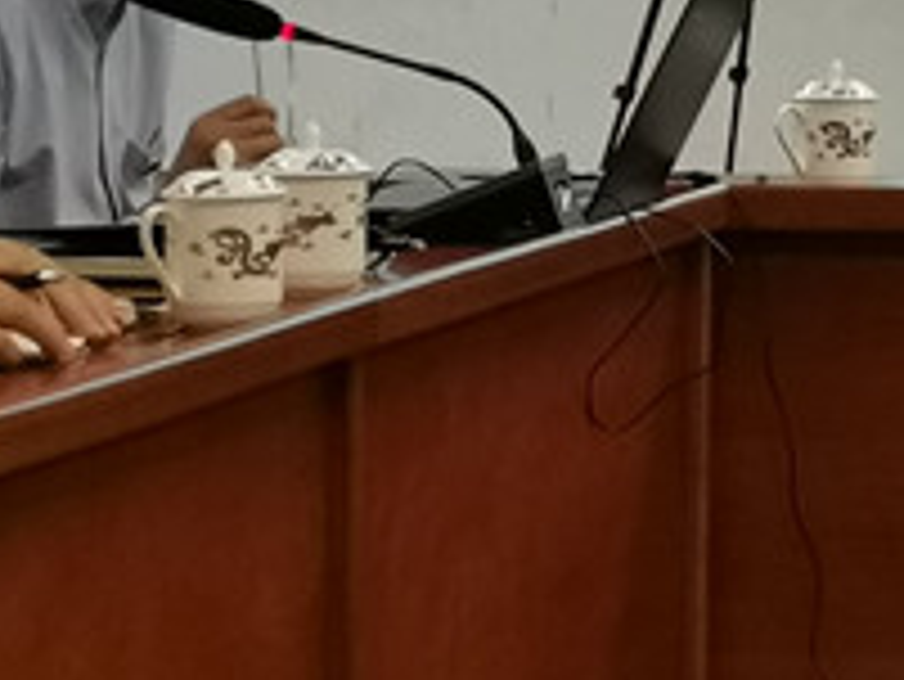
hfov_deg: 9.7
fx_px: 5226
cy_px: -230
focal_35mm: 200
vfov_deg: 7.3
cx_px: 1187
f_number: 1.8
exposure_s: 1/100
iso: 250
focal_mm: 4.75
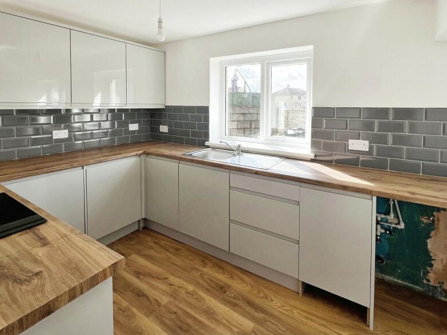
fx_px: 219
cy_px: 131
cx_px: 216
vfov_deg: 73.7
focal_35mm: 17
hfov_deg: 91.0
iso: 32
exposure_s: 1/376
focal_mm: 1.57
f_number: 1.8
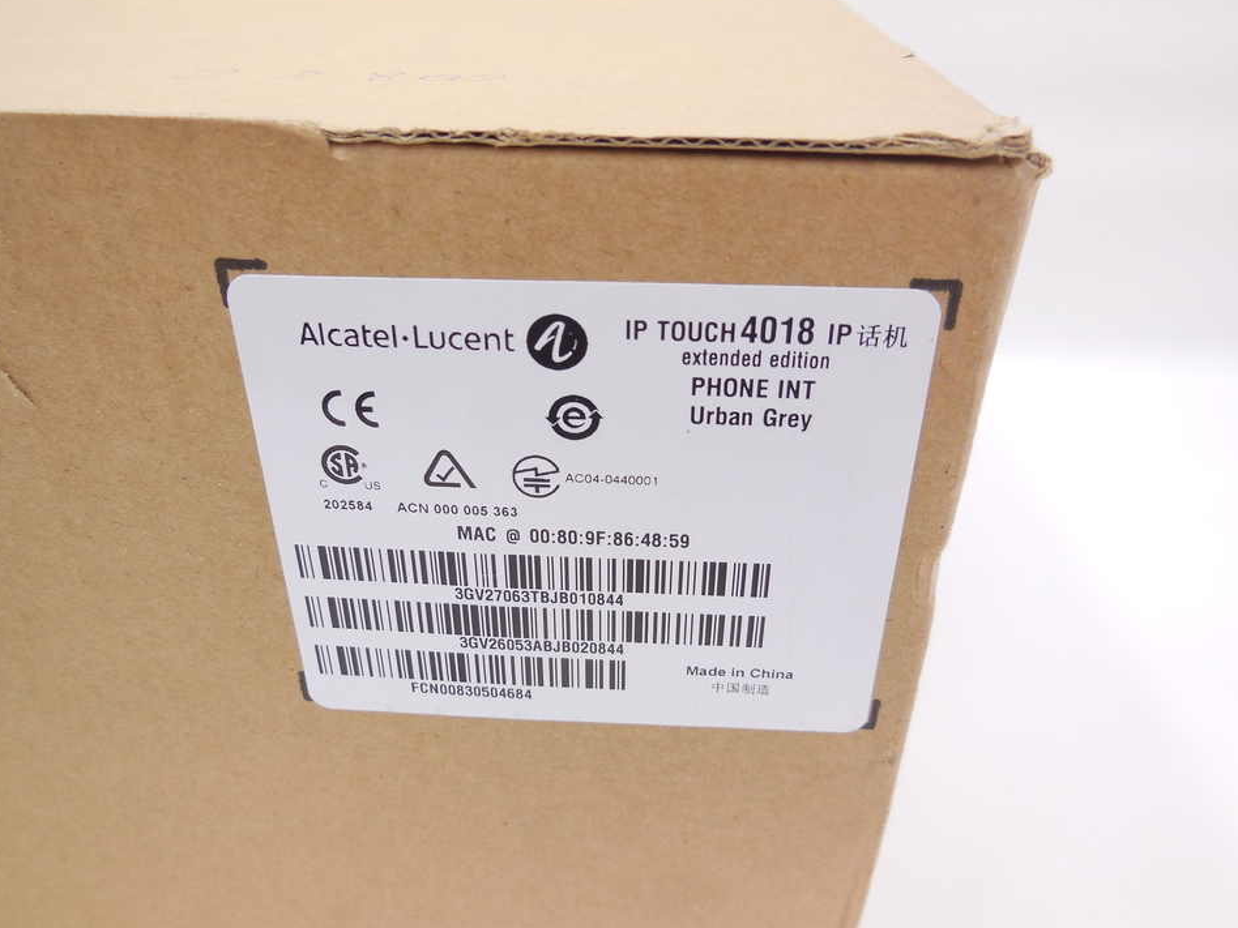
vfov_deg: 51.3
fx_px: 966
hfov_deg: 65.3
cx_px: 618
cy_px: 492
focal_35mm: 27
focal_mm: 4.5
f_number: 3.1
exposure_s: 1/40
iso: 125
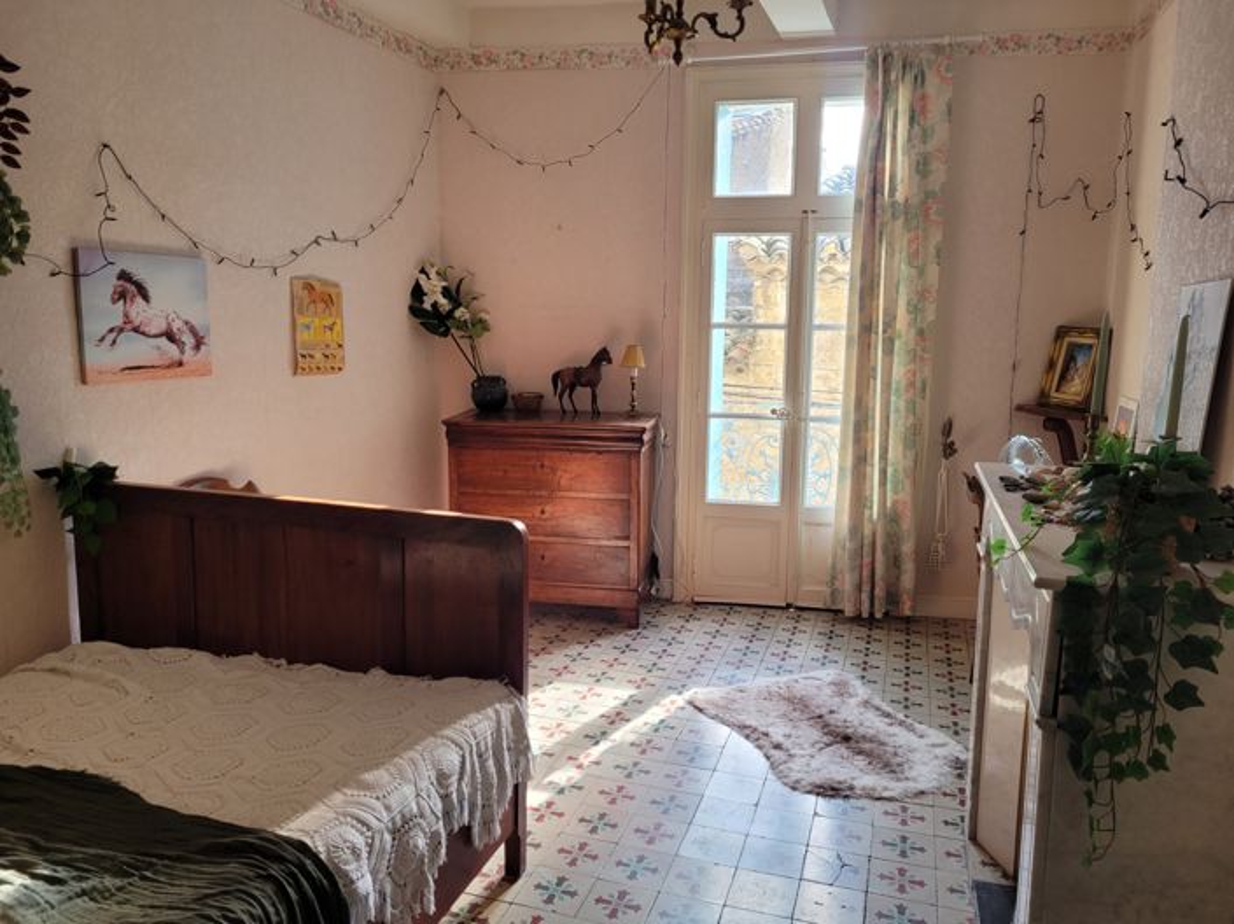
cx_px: 617
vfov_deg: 53.0
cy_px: 462
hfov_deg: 67.3
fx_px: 926
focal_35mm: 26
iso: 50
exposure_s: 1/100
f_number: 1.8
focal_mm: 5.4
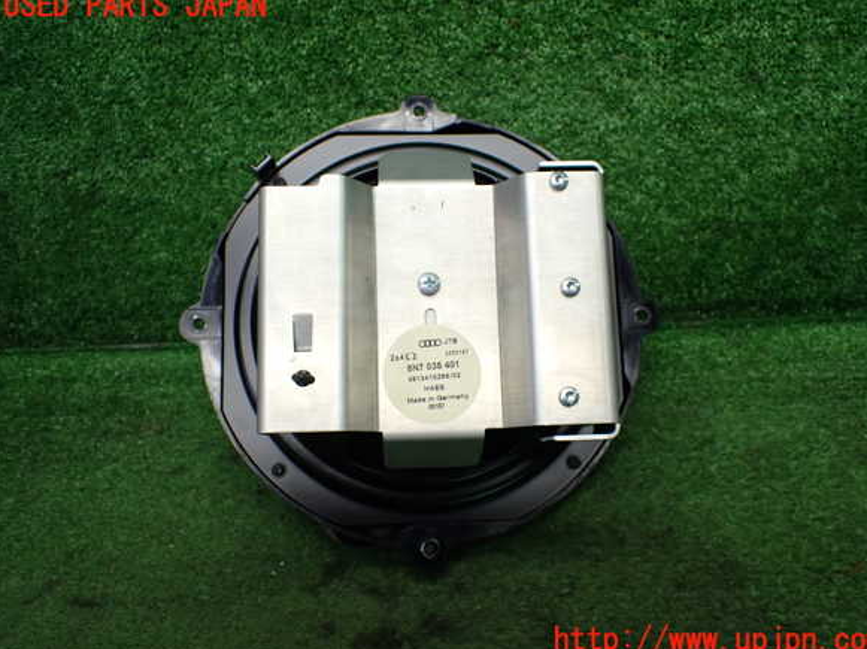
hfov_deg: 58.4
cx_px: 443
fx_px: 776
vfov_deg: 45.4
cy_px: 324
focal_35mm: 31
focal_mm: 5.4
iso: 250
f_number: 2.3
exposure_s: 1/125
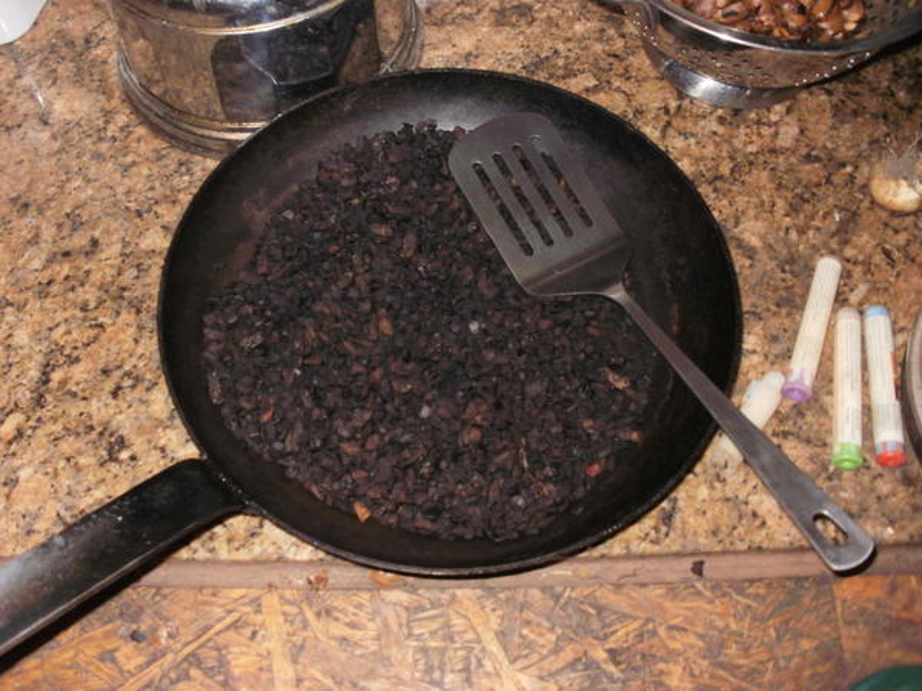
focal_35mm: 36
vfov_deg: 39.7
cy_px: 346
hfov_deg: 51.4
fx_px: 959
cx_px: 461
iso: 125
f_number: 3.5
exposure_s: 1/30
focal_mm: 6.3
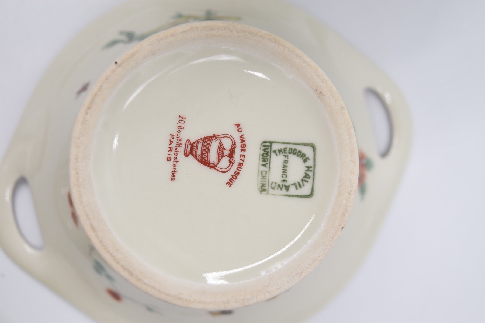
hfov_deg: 38.9
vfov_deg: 26.5
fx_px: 687
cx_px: 242
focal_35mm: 51
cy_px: 162
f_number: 5.6
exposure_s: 1/125
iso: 160
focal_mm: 34
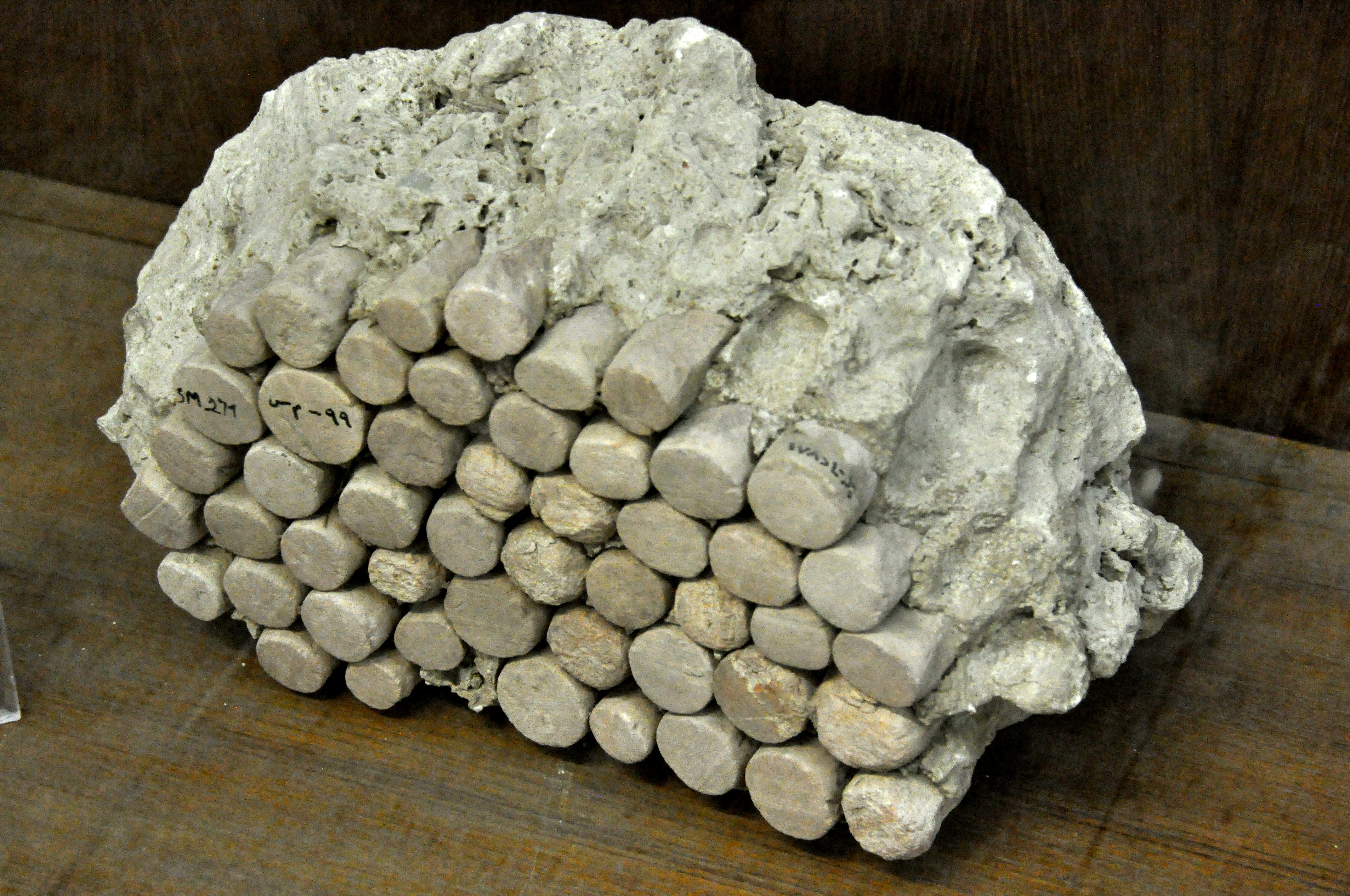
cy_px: 448
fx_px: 3652
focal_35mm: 98
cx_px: 675
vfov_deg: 14.0
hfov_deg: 20.9
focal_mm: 65
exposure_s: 1/30
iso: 3200
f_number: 5.3
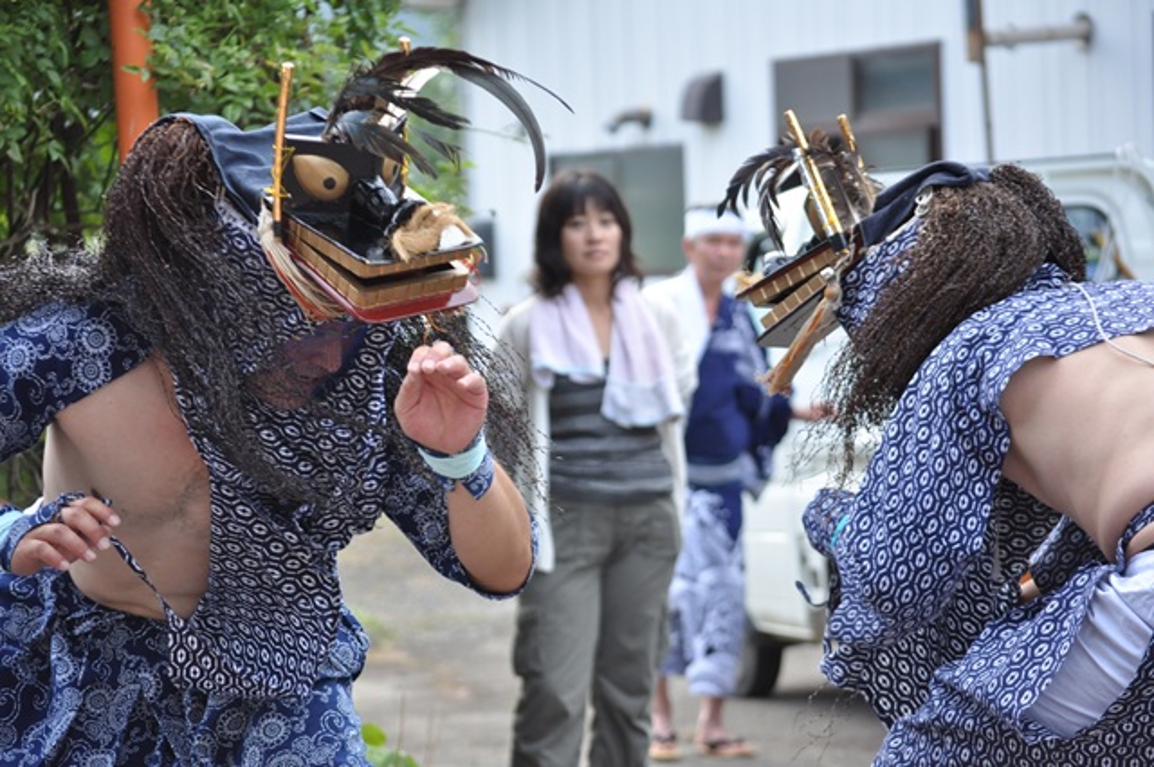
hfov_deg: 16.1
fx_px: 4082
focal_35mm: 128
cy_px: 384
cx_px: 577
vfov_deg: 10.7
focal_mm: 85
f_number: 5.6
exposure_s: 1/640
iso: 800
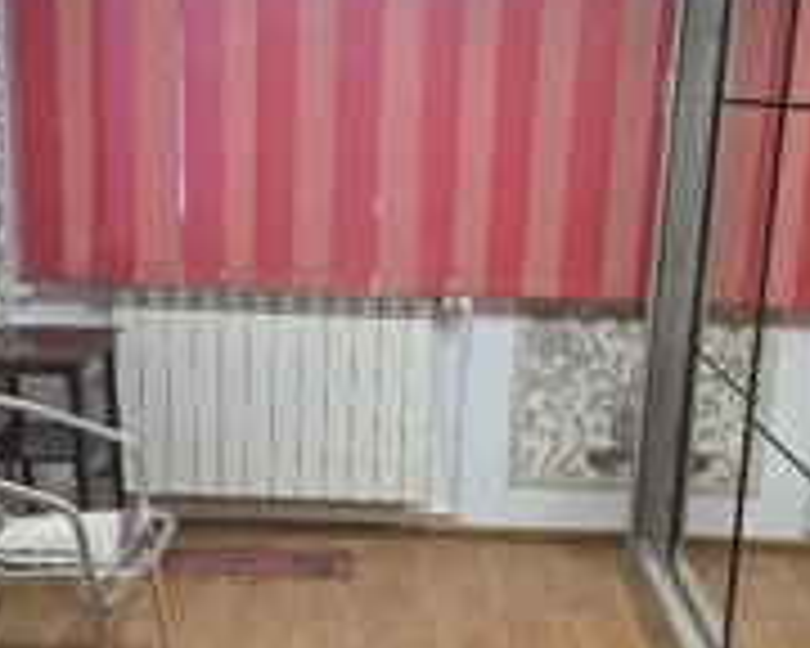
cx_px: 428
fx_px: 1199
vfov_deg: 30.2
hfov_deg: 37.3
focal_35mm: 50
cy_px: 369
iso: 64
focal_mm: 6.3
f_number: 1.7
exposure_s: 1/101
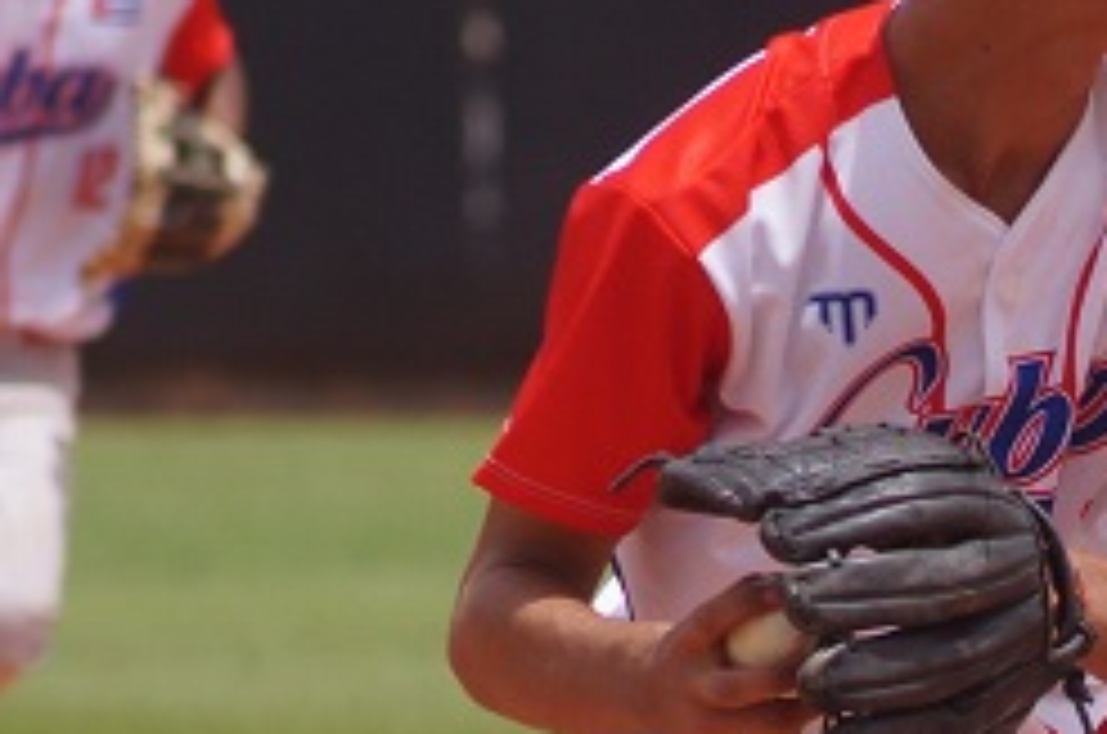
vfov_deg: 1.3
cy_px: 784
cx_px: 1316
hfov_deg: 2.0
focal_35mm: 1016
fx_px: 31181
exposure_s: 1/4000
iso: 400
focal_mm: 200
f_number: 5.6
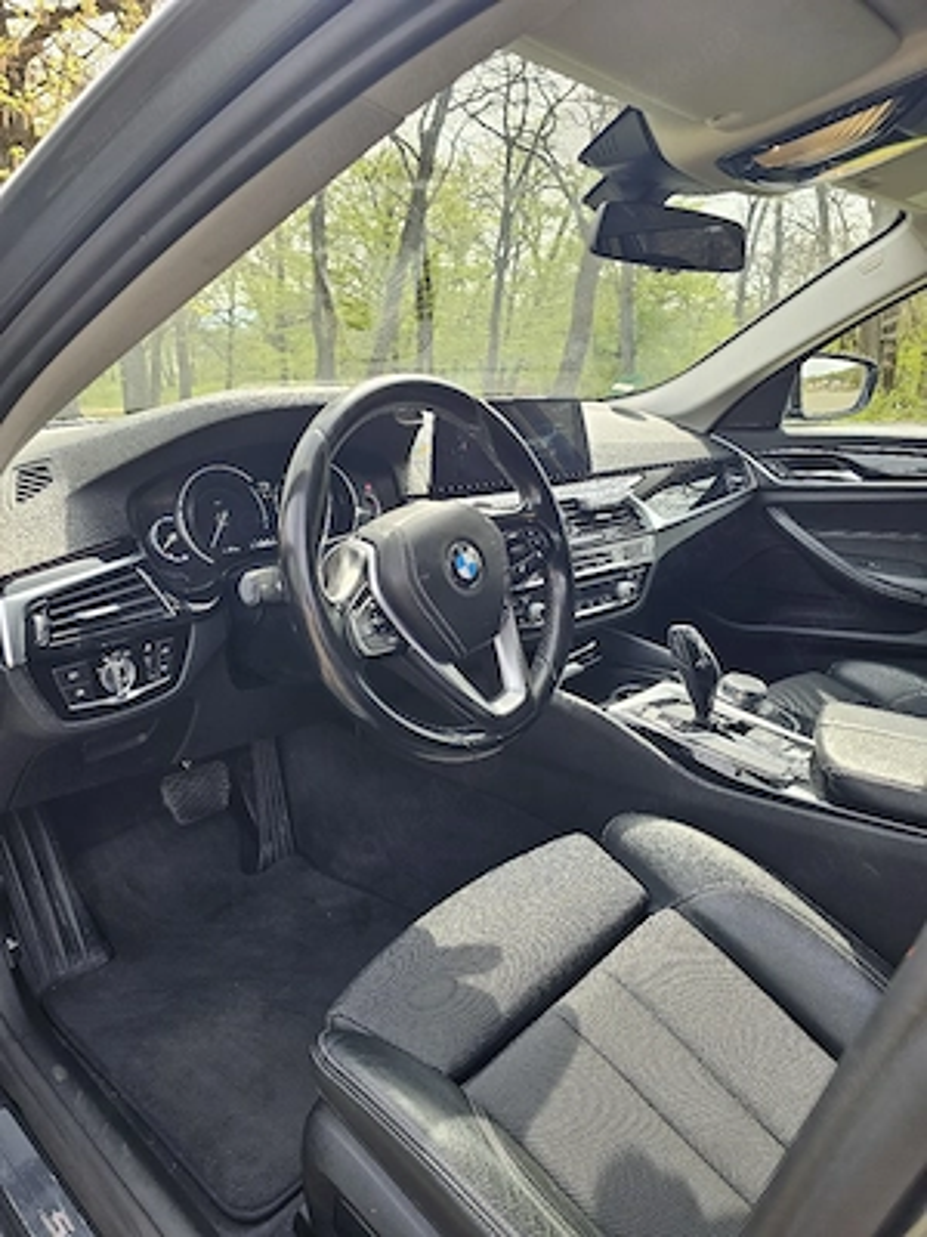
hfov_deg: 58.9
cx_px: 464
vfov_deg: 73.9
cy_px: 618
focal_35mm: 23
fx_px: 821
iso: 32
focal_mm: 6.3
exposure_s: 1/182
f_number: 1.7
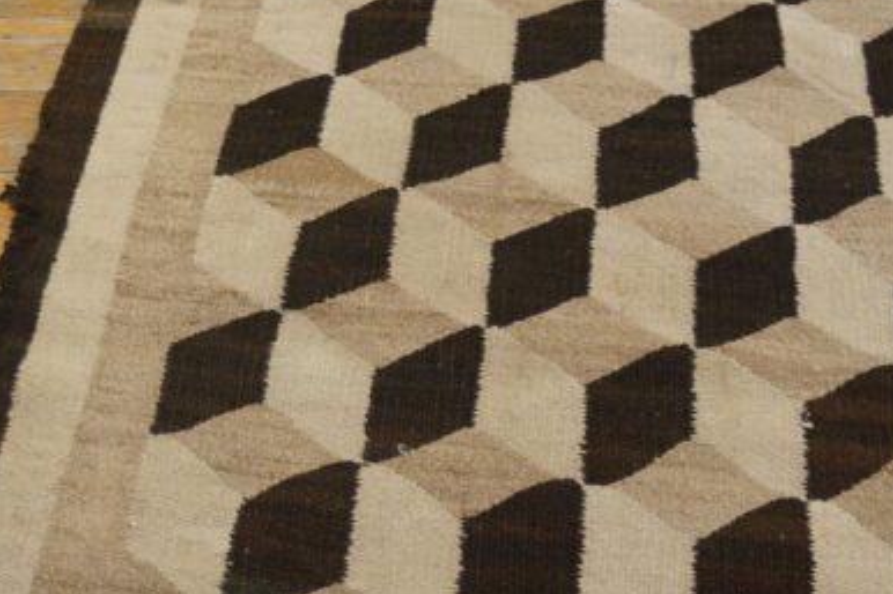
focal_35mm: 42
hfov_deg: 46.1
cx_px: 354
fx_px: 1041
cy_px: 251
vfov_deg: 31.8
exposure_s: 1/160
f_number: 4
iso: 2500
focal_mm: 18
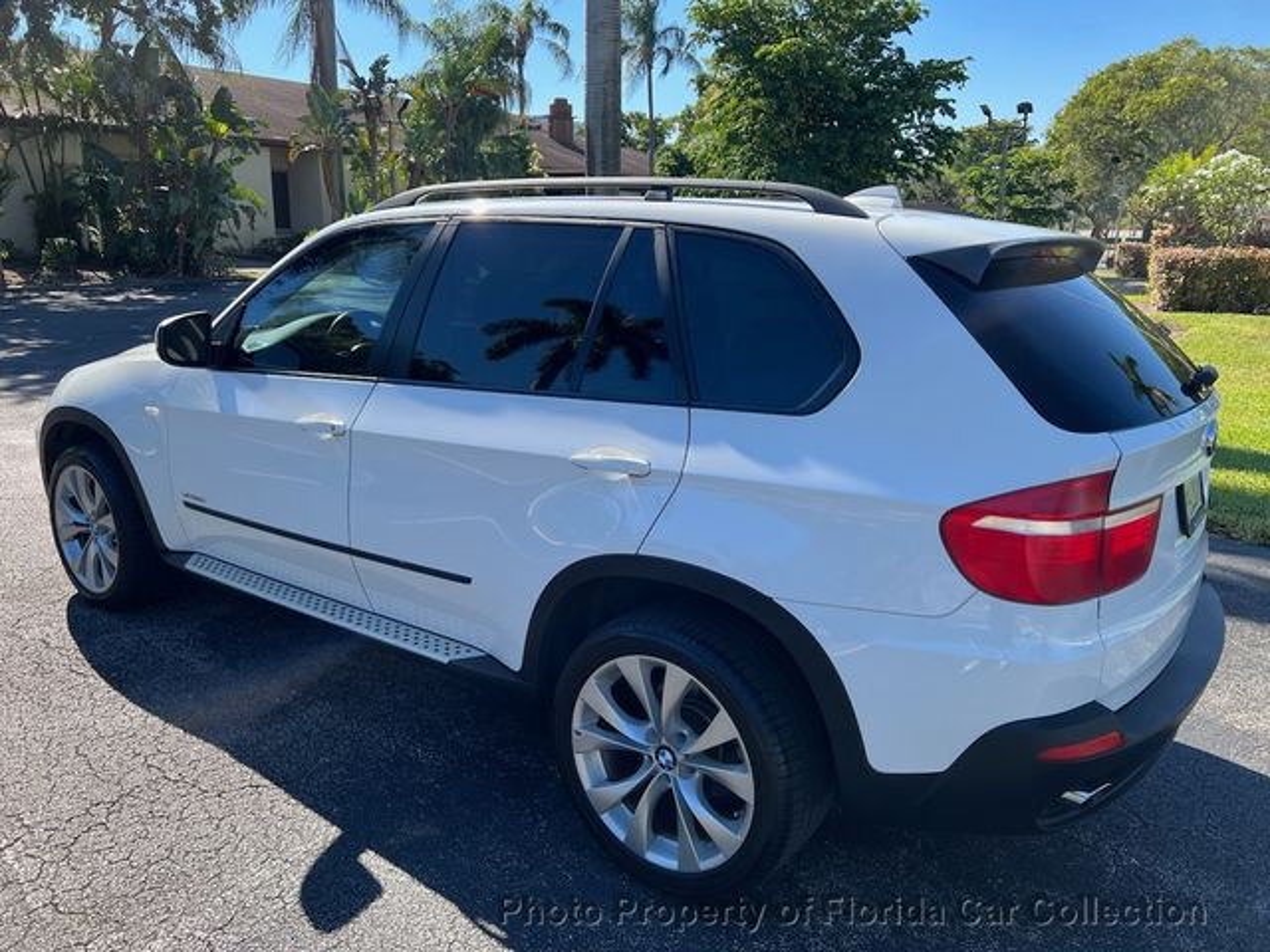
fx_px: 954
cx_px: 635
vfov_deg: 53.1
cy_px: 476
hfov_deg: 67.3
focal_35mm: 26
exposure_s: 1/1344
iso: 50
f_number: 1.5
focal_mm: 5.7
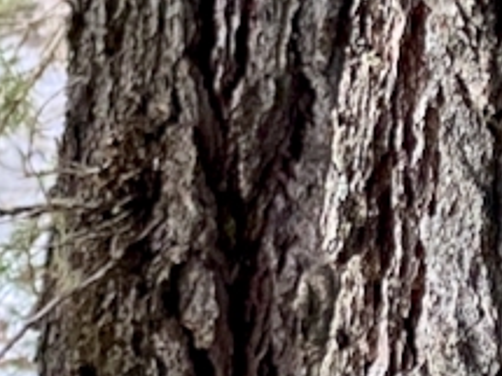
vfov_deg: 4.8
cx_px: 1100
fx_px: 4493
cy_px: -130
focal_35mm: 310
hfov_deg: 6.2
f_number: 2
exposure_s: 1/121
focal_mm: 6
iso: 125
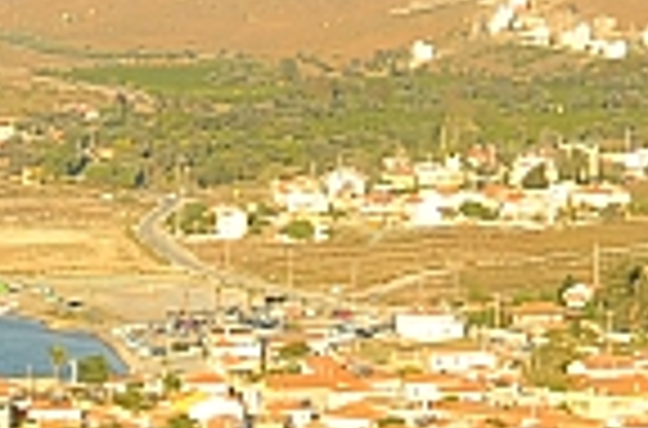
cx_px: -351
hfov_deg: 9.4
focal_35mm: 214
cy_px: 764
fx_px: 3839
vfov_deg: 6.2
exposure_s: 1/400
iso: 200
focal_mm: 30
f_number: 5.6
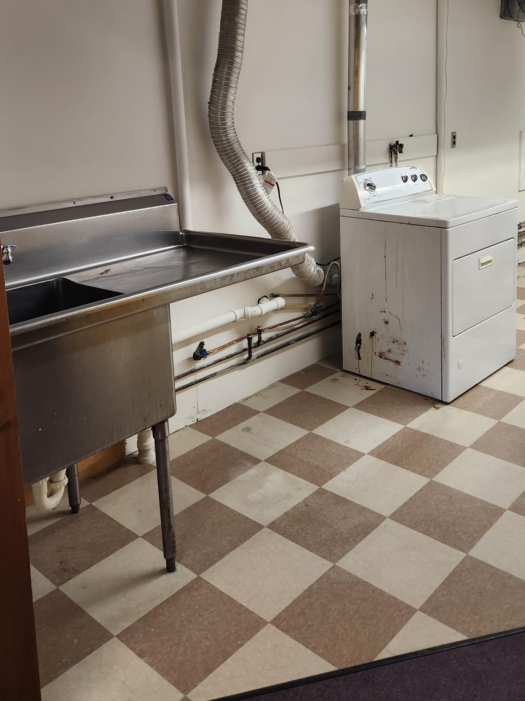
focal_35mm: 33
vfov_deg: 53.9
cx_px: 305
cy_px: 218
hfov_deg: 42.8
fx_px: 667
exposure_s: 1/120
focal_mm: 5.4
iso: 100
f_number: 1.8
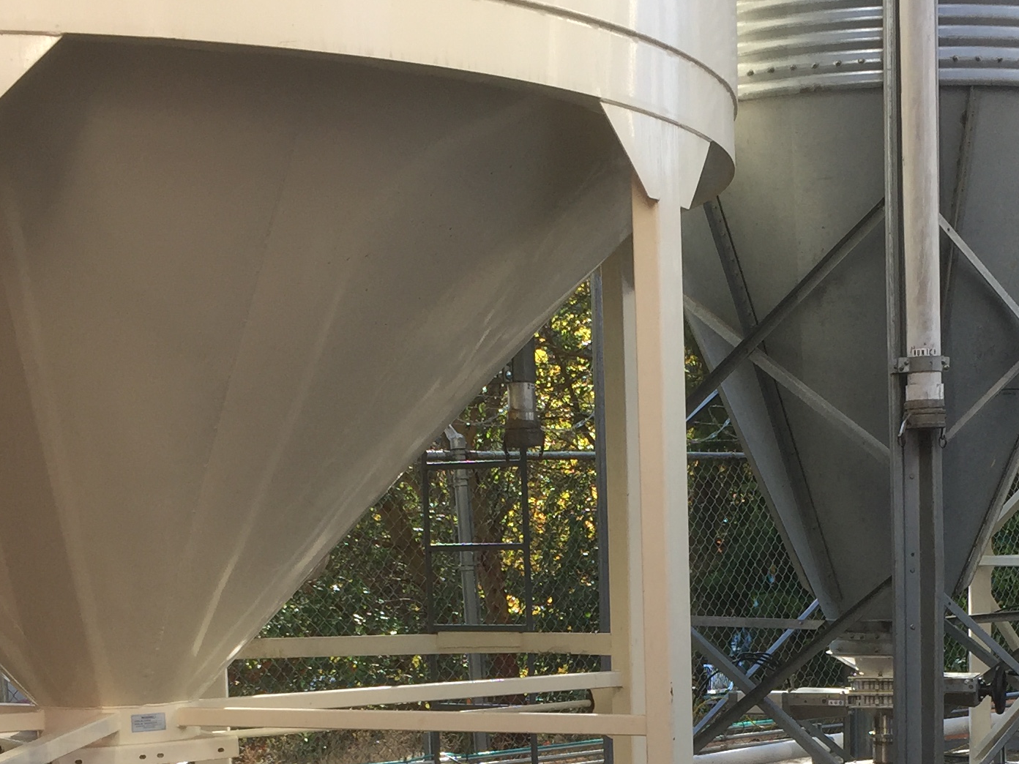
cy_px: 777
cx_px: 662
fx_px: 2002
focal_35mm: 68
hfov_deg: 28.4
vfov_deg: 20.8
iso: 32
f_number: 2.2
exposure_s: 1/399
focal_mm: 4.15
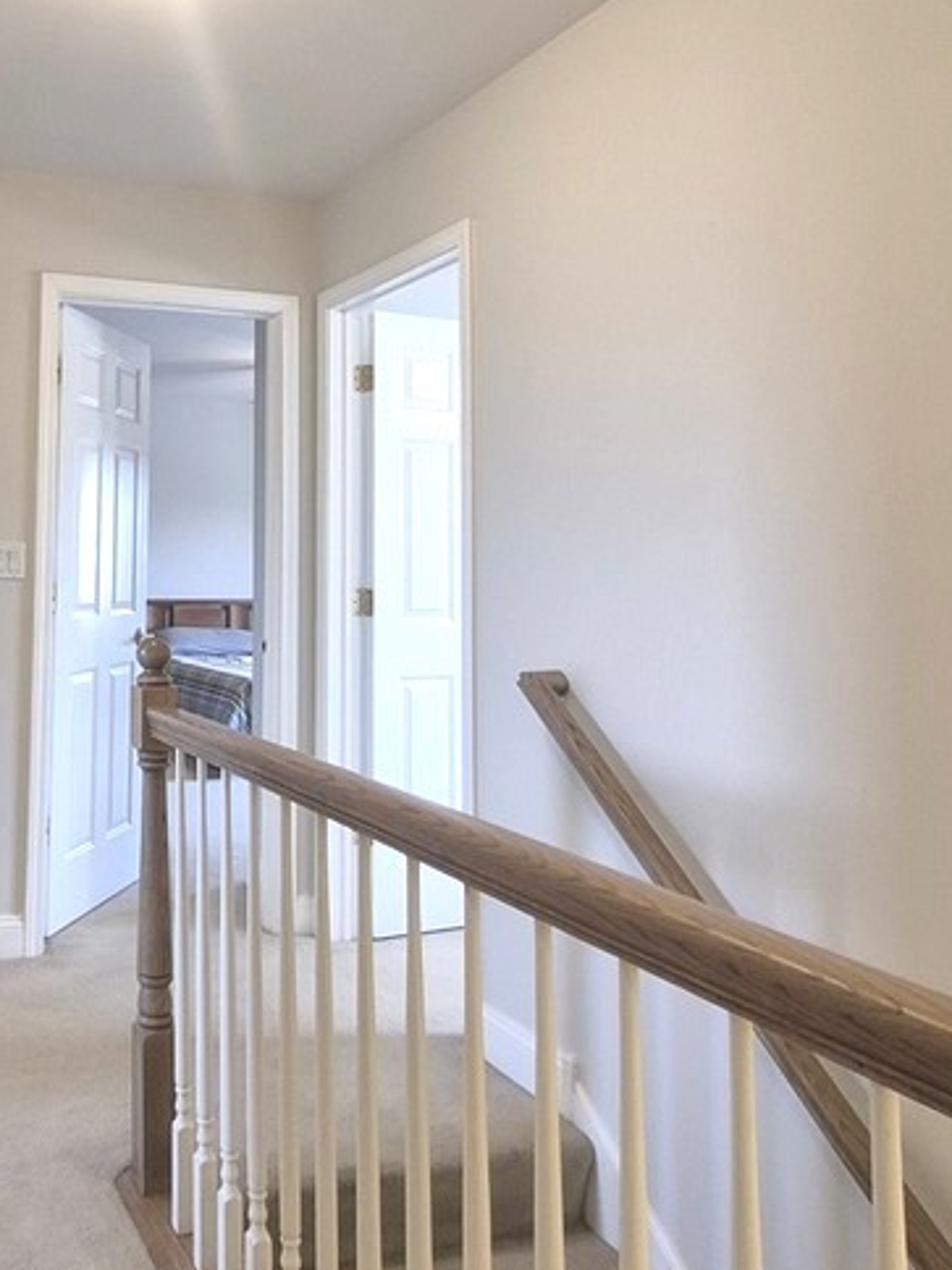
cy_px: 480
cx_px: 108
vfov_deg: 60.9
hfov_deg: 44.2
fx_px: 1063
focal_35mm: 29
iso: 125
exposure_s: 1/60
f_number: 2.2
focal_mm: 1.74
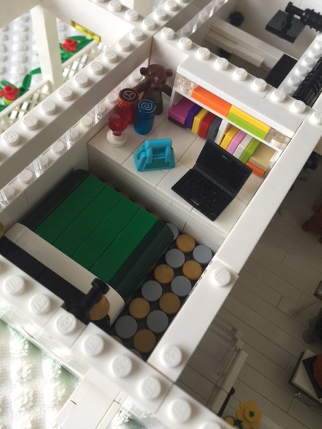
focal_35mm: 29
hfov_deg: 48.2
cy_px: 214
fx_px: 360
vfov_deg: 61.7
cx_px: 161
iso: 40
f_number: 2.2
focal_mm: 4.15
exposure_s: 1/40
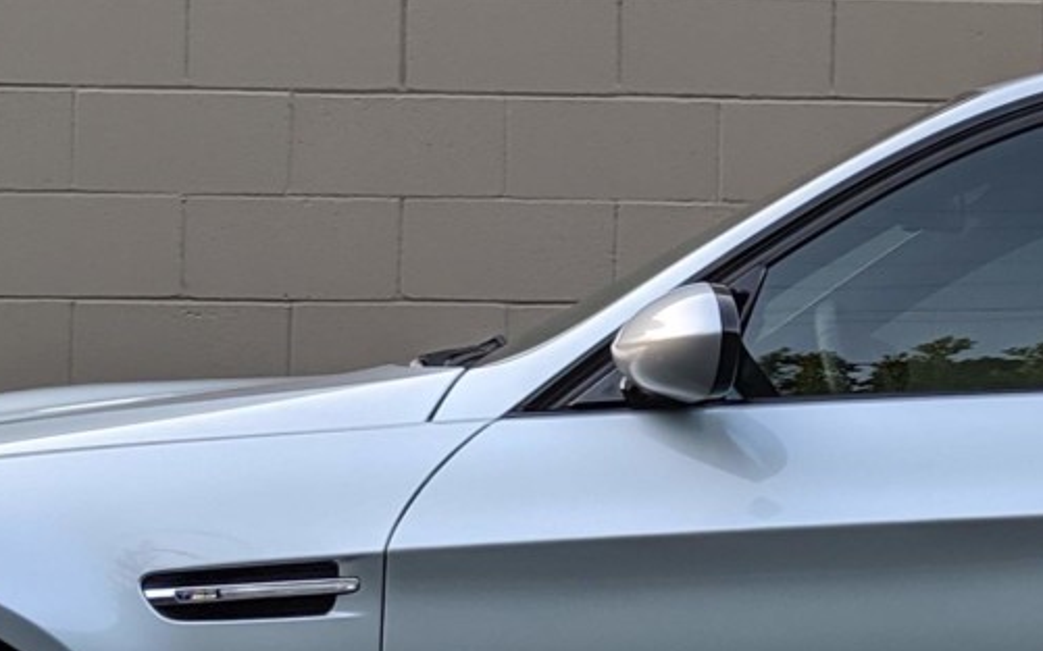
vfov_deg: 11.2
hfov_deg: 17.2
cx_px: 1170
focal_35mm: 117
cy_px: 343
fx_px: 3325
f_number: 1.8
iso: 53
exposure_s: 1/96.6
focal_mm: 4.44
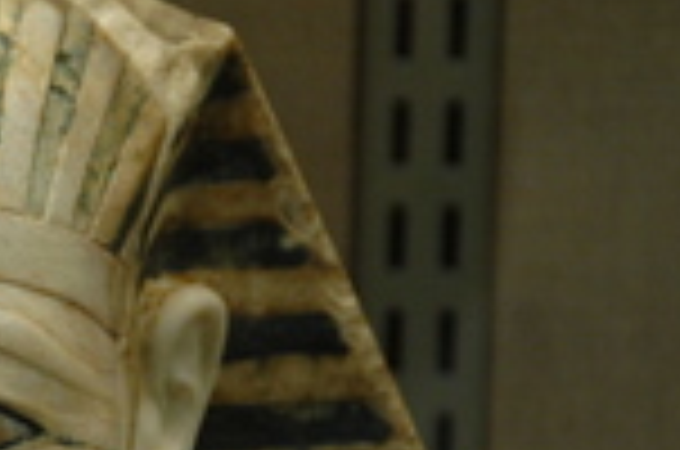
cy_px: 490
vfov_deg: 3.0
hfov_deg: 4.5
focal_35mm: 460
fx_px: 8679
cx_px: -171
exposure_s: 1/6
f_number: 5.6
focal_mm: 105
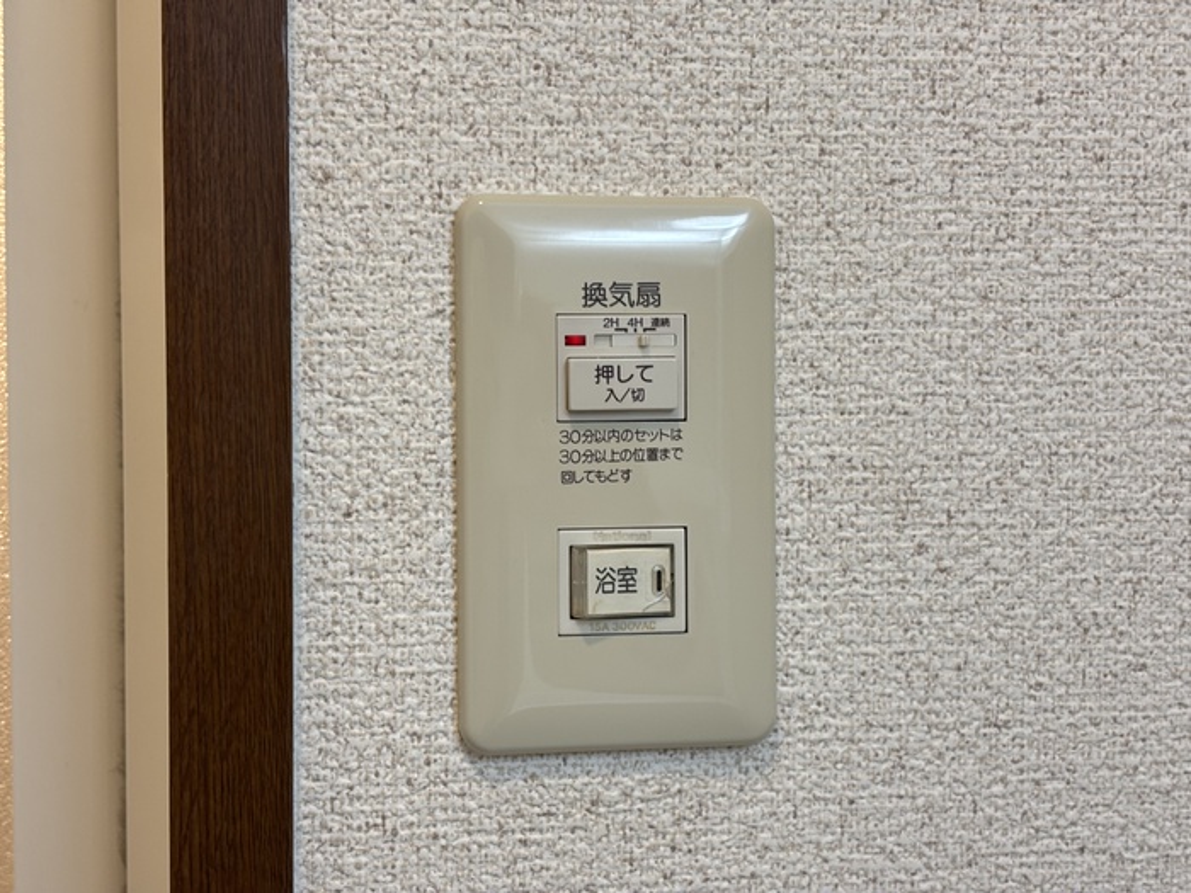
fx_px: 1789
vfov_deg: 28.0
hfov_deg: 36.8
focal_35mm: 52
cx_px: 596
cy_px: 446
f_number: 1.6
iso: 64
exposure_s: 1/60
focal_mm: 5.96
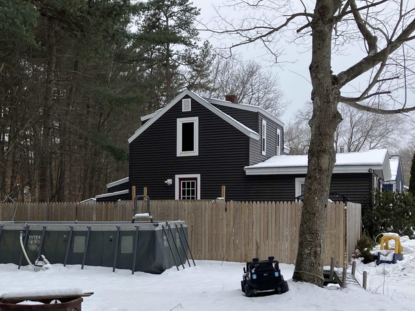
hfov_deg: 34.6
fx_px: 635
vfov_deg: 27.4
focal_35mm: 53
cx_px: 62
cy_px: 204
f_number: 1.8
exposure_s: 1/747
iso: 32
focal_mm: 3.99
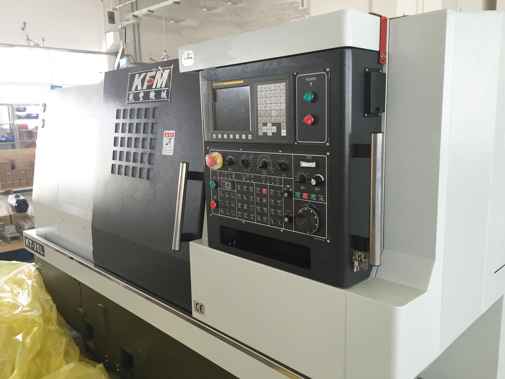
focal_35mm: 29
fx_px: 423
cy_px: 190
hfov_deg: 61.7
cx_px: 252
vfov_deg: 48.2
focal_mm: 4.15
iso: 80
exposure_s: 1/30
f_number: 2.2
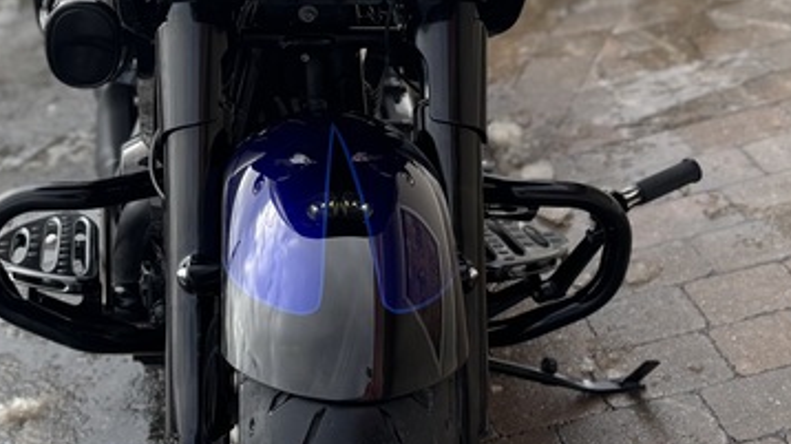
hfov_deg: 26.0
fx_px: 1698
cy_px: 84
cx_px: 250
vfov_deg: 14.8
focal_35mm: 81
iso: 50
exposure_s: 1/1058
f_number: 1.6
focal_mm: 5.96
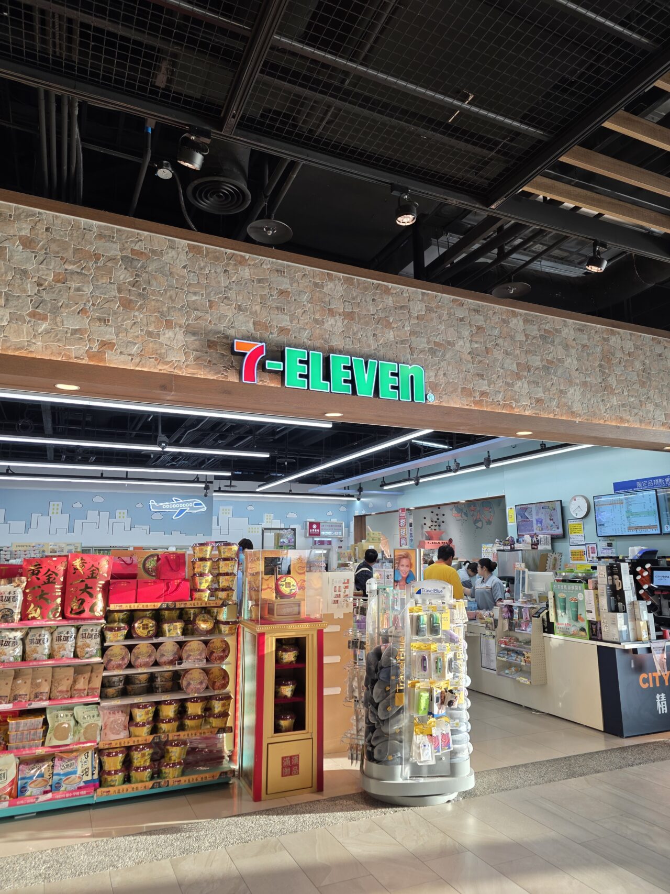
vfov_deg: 73.9
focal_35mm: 23
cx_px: 335
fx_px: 594
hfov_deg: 58.9
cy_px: 447
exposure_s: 1/120
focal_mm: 6.3
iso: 80
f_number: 1.7
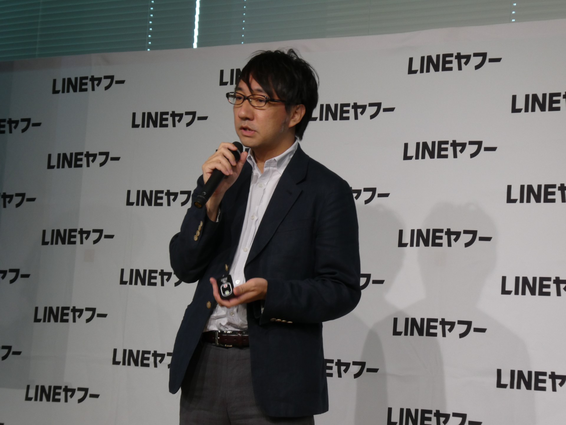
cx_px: 283
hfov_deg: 20.0
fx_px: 1602
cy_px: 212
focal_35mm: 98
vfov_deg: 15.1
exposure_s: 1/80
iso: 160
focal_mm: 17.5
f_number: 5
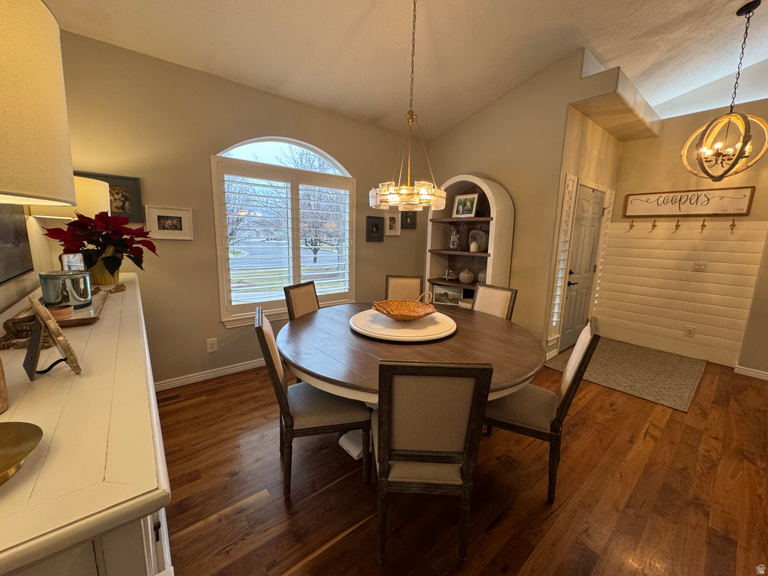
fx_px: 311
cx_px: 384
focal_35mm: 14
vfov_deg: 85.7
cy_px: 288
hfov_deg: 102.1
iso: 160
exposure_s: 1/120
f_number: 2.2
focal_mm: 2.22
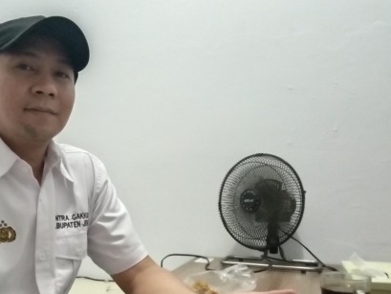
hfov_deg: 46.5
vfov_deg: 36.7
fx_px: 441
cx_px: 109
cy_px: 172
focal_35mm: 39
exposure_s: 1/20
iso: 2204
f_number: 2.2
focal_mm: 3.65
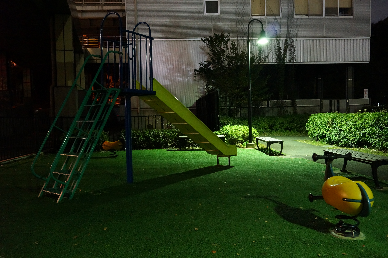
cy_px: 129
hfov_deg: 64.6
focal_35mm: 28
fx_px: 307
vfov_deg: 45.6
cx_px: 194
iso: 3200
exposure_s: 1/1.25
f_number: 5.6
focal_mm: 19
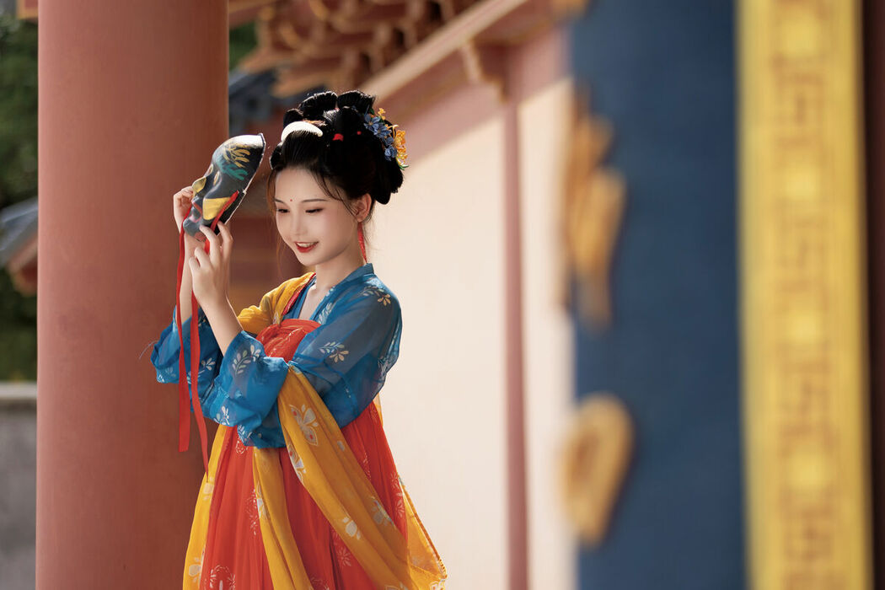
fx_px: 2507
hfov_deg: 20.0
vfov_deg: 13.4
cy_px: 295
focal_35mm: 102
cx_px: 442
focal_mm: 102
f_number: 2.8
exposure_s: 1/1600
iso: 160
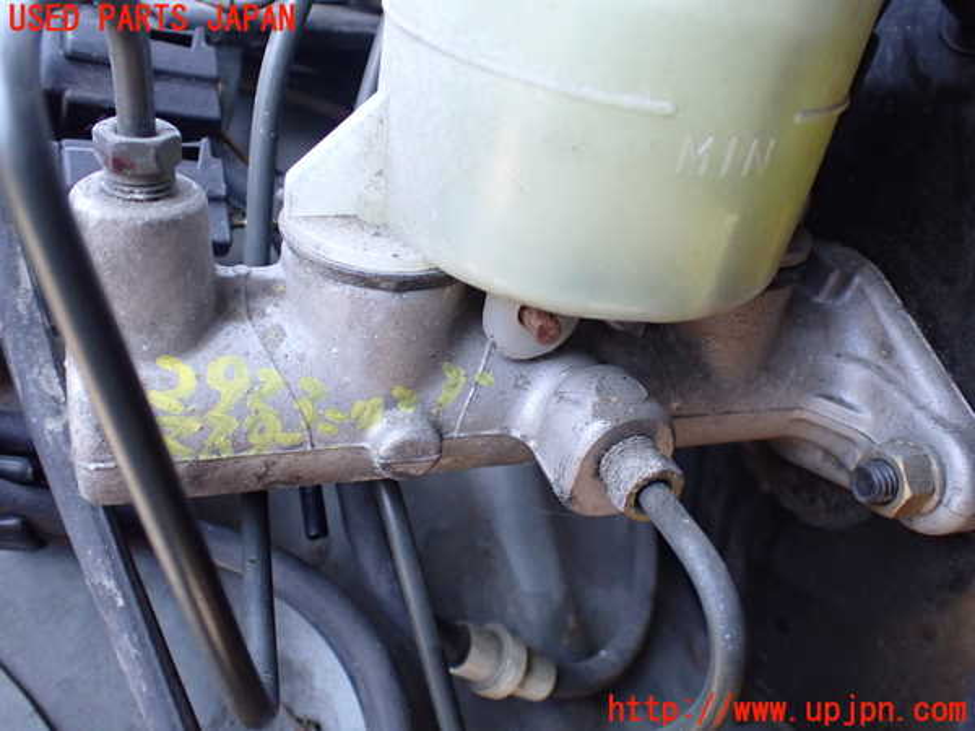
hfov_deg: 60.0
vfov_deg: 46.8
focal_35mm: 30
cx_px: 488
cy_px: 366
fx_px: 845
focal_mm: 5.4
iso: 400
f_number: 2.3
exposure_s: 1/125
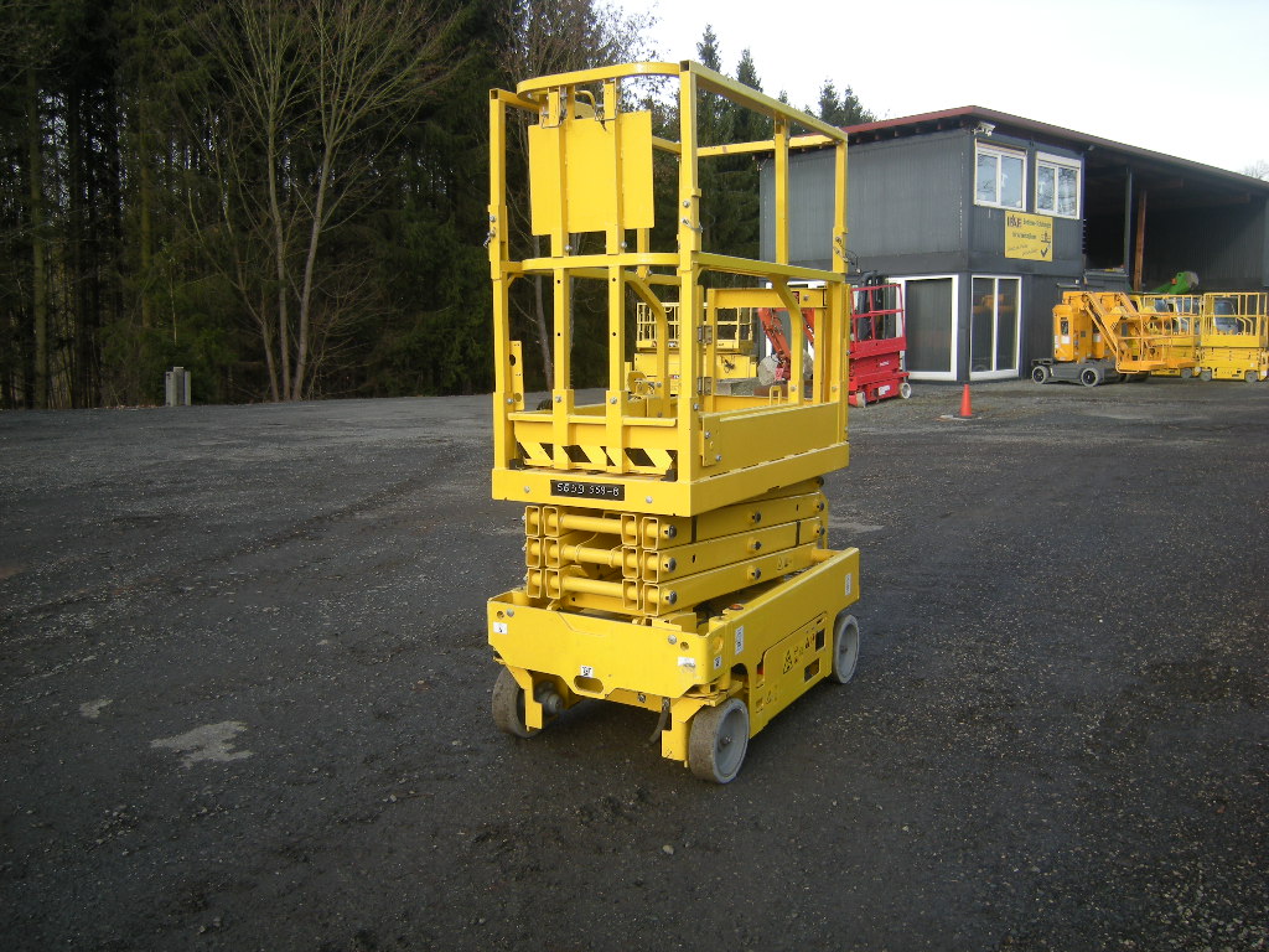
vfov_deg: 49.7
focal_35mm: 28
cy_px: 476
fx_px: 1026
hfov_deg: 63.4
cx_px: 634
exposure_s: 1/166
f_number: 2.8
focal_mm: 4.7
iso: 64
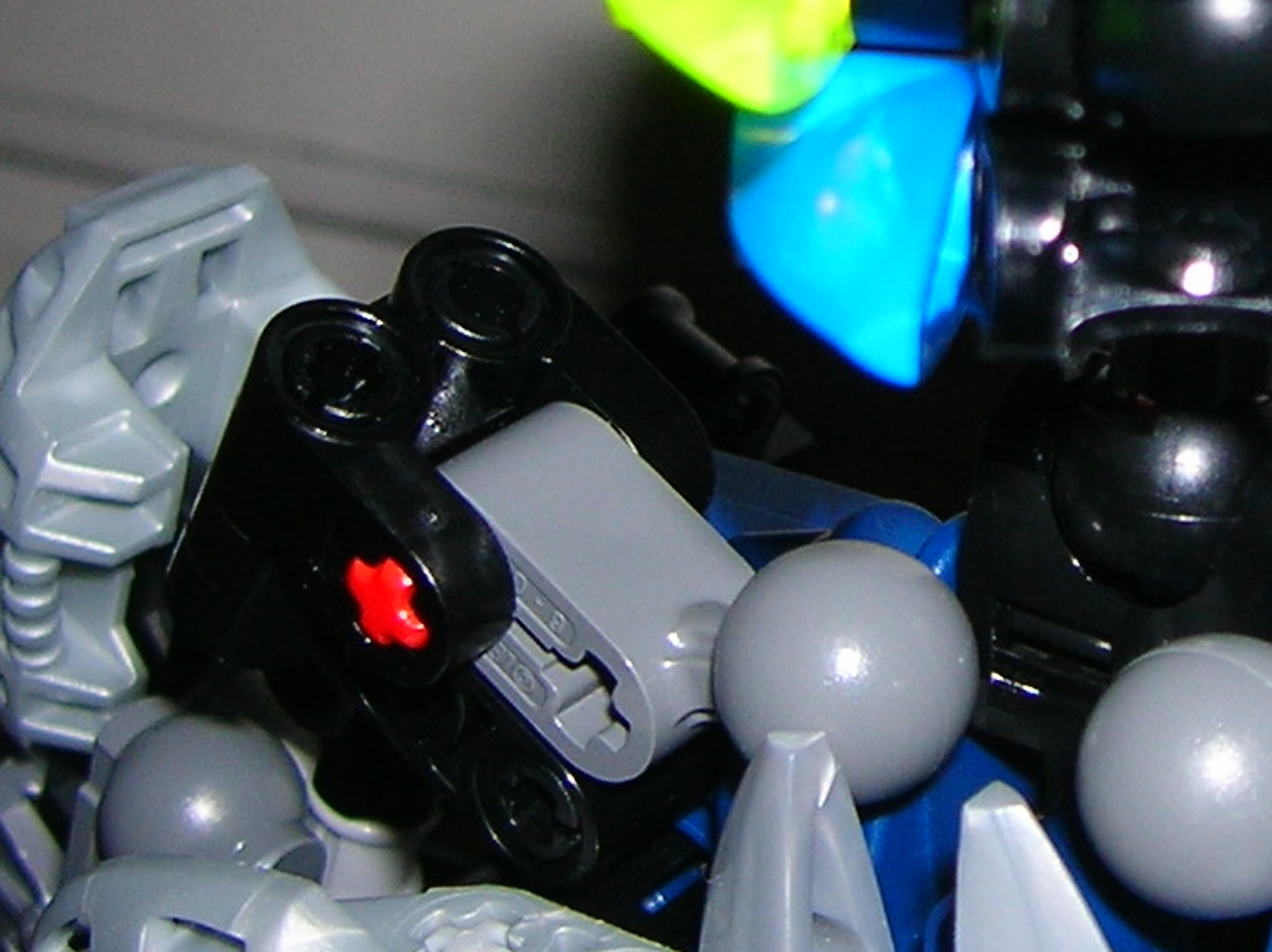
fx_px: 3819
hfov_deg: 18.6
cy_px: 129
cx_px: 1144
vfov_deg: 14.1
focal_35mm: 104
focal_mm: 5.7
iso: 50
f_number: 2.9
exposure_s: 1/60.1
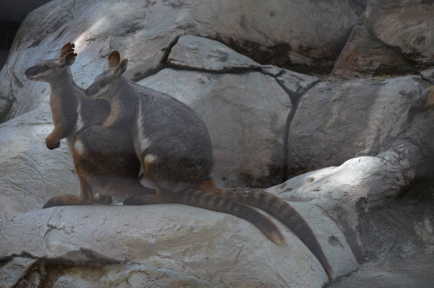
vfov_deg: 3.7
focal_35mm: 375
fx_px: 4512
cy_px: 144
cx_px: 217
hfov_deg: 5.5
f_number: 5
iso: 800
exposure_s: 1/640
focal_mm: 250
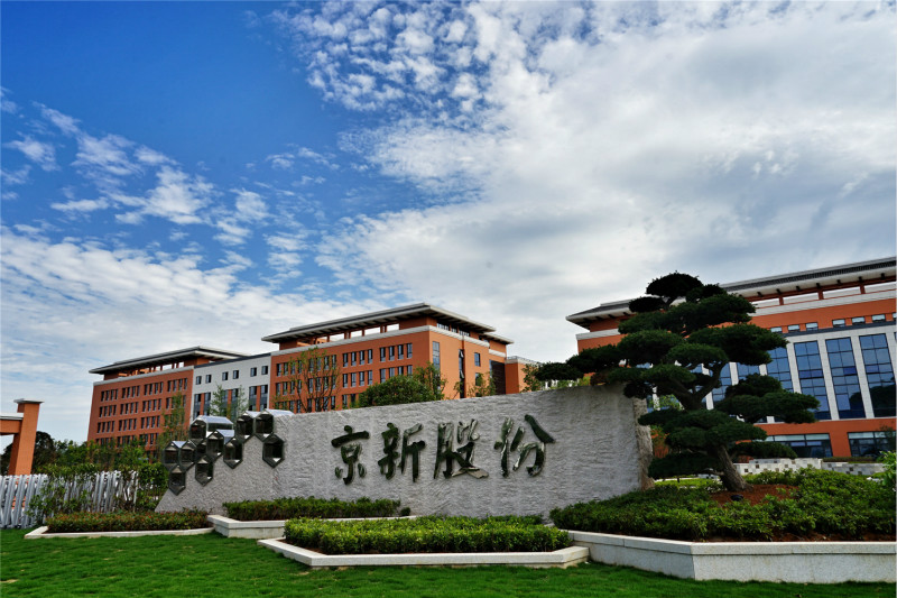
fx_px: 623
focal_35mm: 25
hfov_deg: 71.5
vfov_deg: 51.3
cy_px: 299
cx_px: 448
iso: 100
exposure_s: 1/160
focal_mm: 25
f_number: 11
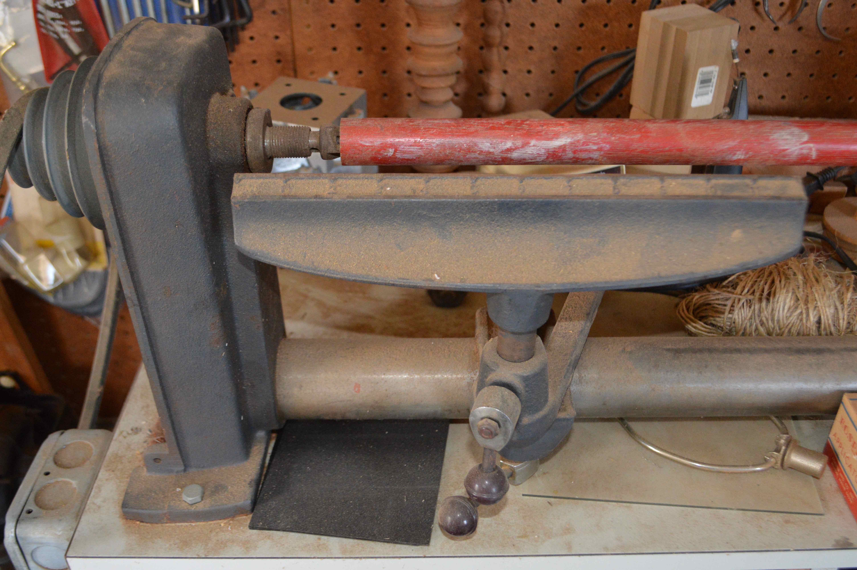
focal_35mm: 36
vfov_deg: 36.8
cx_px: 428
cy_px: 285
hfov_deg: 53.2
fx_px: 856
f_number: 4
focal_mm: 24
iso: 2000
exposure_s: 1/60
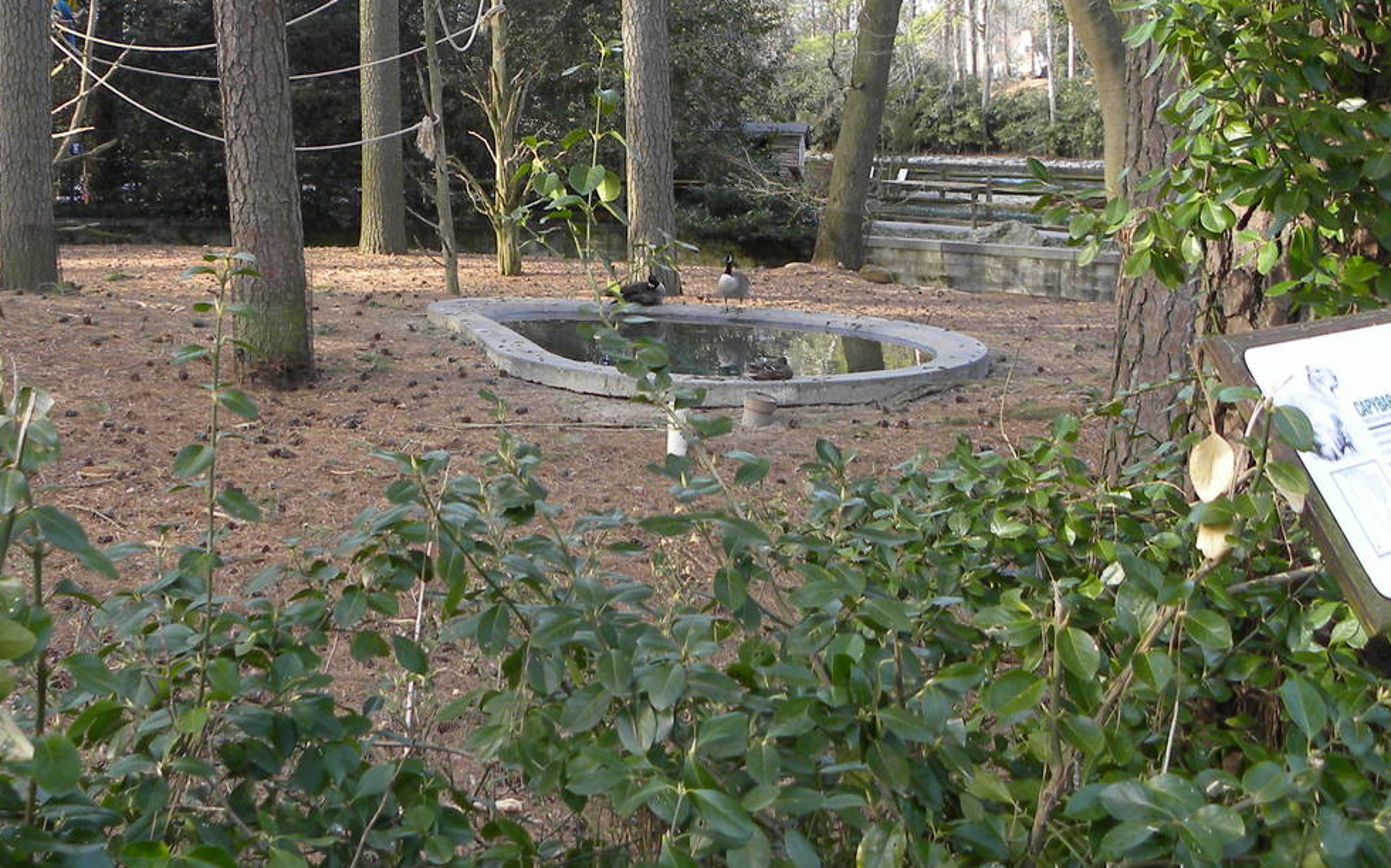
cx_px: 531
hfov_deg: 44.1
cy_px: 193
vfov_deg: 28.1
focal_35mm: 45
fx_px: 1706
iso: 76
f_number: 2.8
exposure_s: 1/75.7
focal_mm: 4.6
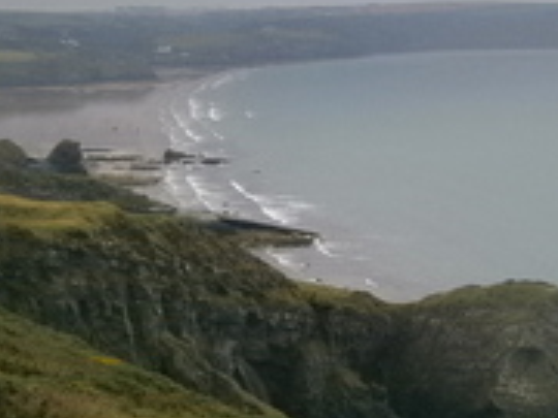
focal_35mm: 88
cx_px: 406
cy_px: 152
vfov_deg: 16.8
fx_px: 1419
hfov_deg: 22.1
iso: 80
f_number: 8.3
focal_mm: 5.5
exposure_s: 1/250
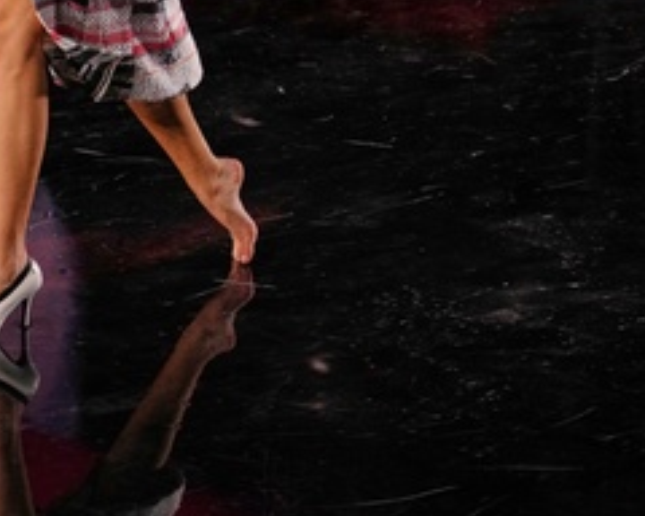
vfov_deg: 11.0
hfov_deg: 13.5
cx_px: -19
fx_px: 2673
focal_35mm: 140
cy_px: 136
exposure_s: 1/640
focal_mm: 70
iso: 2500
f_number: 5
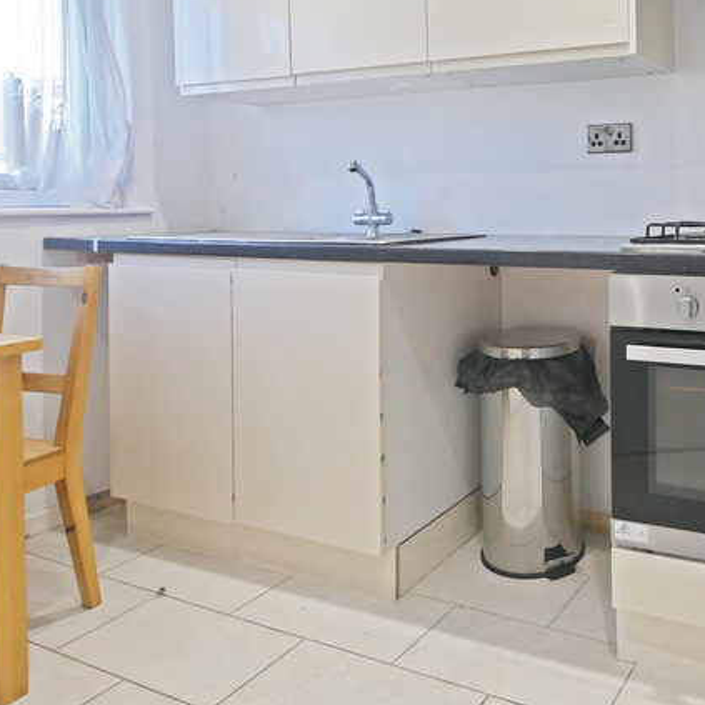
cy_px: 228
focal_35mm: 30
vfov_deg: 52.9
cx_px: 617
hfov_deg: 49.0
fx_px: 691
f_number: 4
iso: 400
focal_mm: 7
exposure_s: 1/60
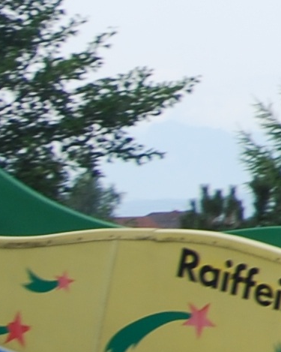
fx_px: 3629
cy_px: -108
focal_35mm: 349
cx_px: 1261
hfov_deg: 4.0
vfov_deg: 5.5
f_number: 8
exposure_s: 1/250
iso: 100
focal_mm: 30
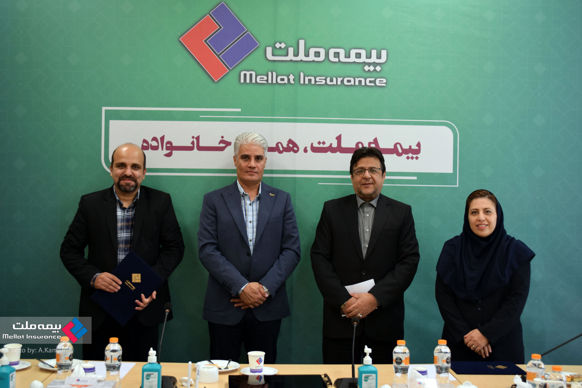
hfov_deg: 41.1
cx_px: 291
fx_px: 776
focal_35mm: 48
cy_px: 194
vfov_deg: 28.1
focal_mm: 32
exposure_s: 1/60
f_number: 4.8
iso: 640
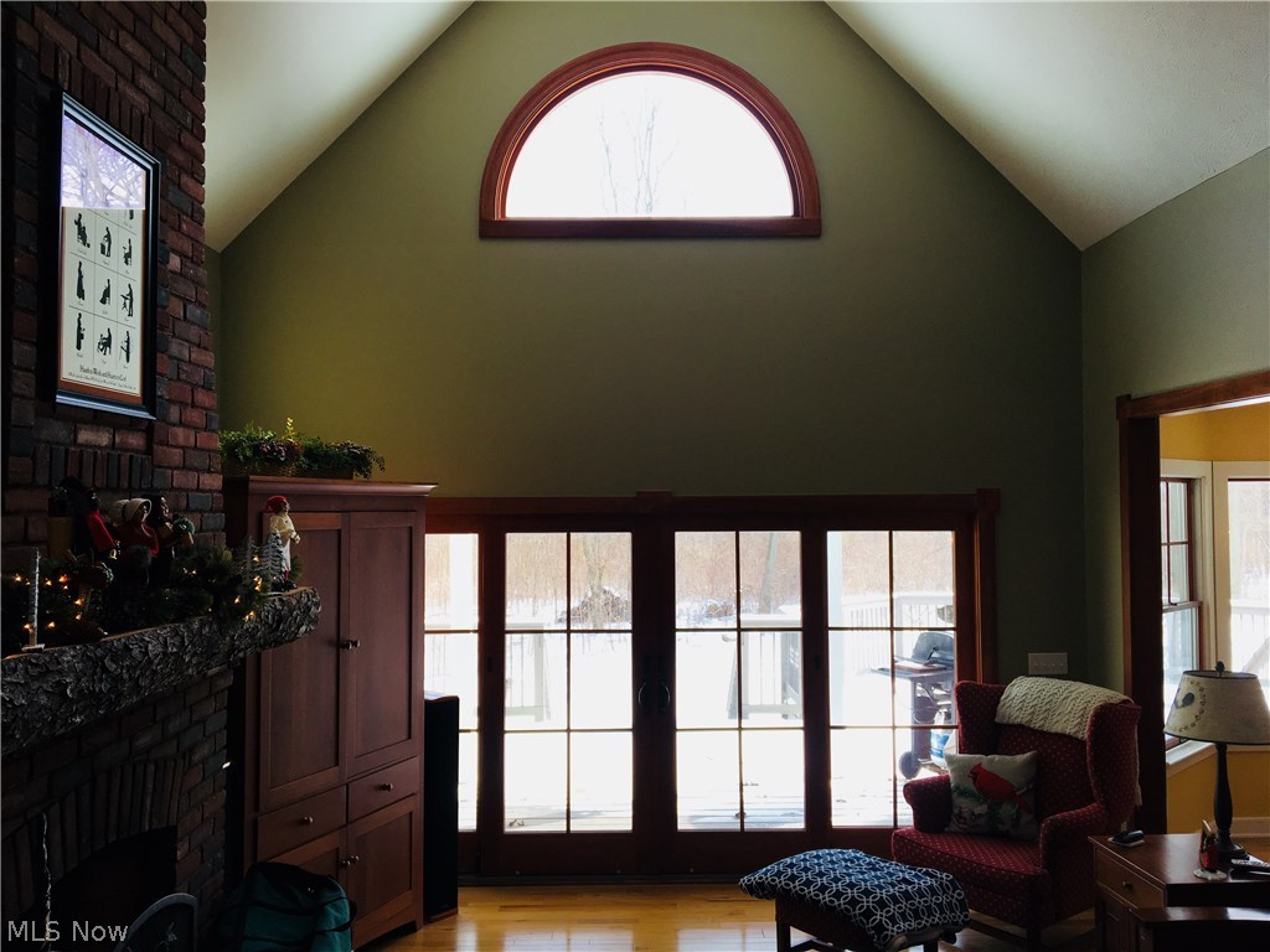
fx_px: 1064
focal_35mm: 29
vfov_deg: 48.2
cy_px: 476
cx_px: 635
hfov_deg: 61.7
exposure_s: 1/120
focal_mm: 4.15
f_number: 2.2
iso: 32
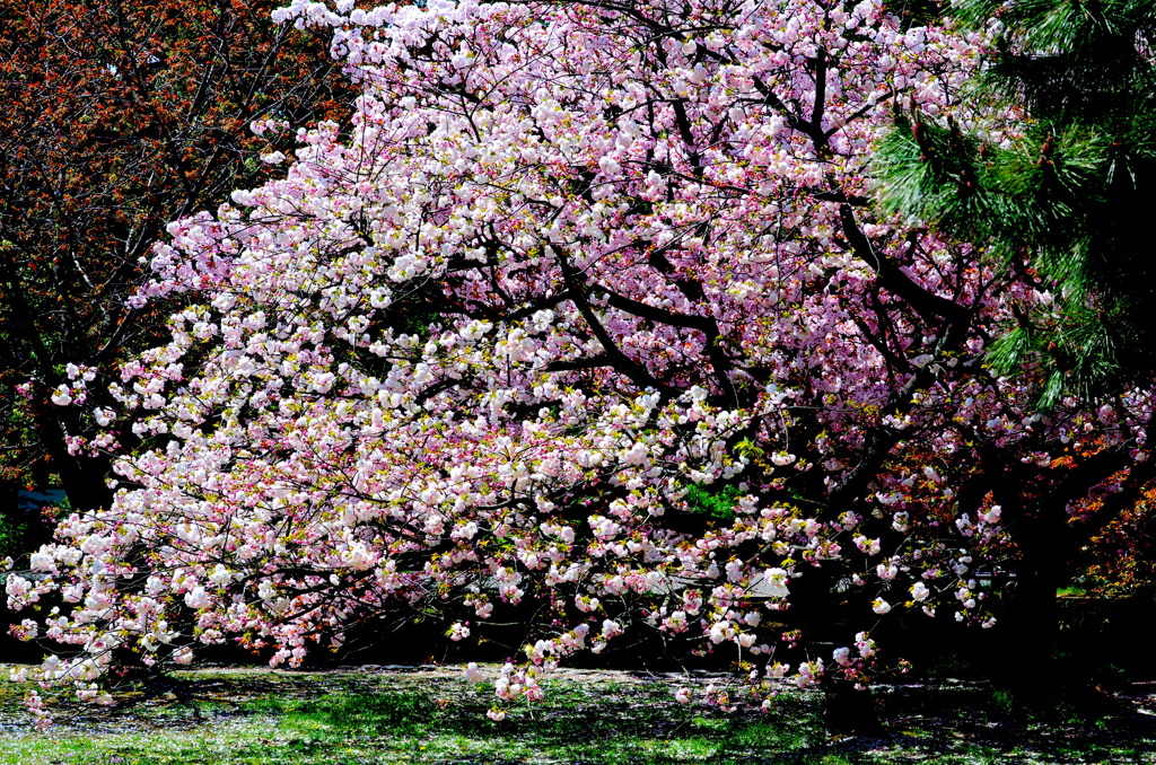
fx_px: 3364
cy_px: 382
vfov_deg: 13.0
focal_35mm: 105
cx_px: 578
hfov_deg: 19.5
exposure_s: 1/500
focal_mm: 70
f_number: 6.3
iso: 100
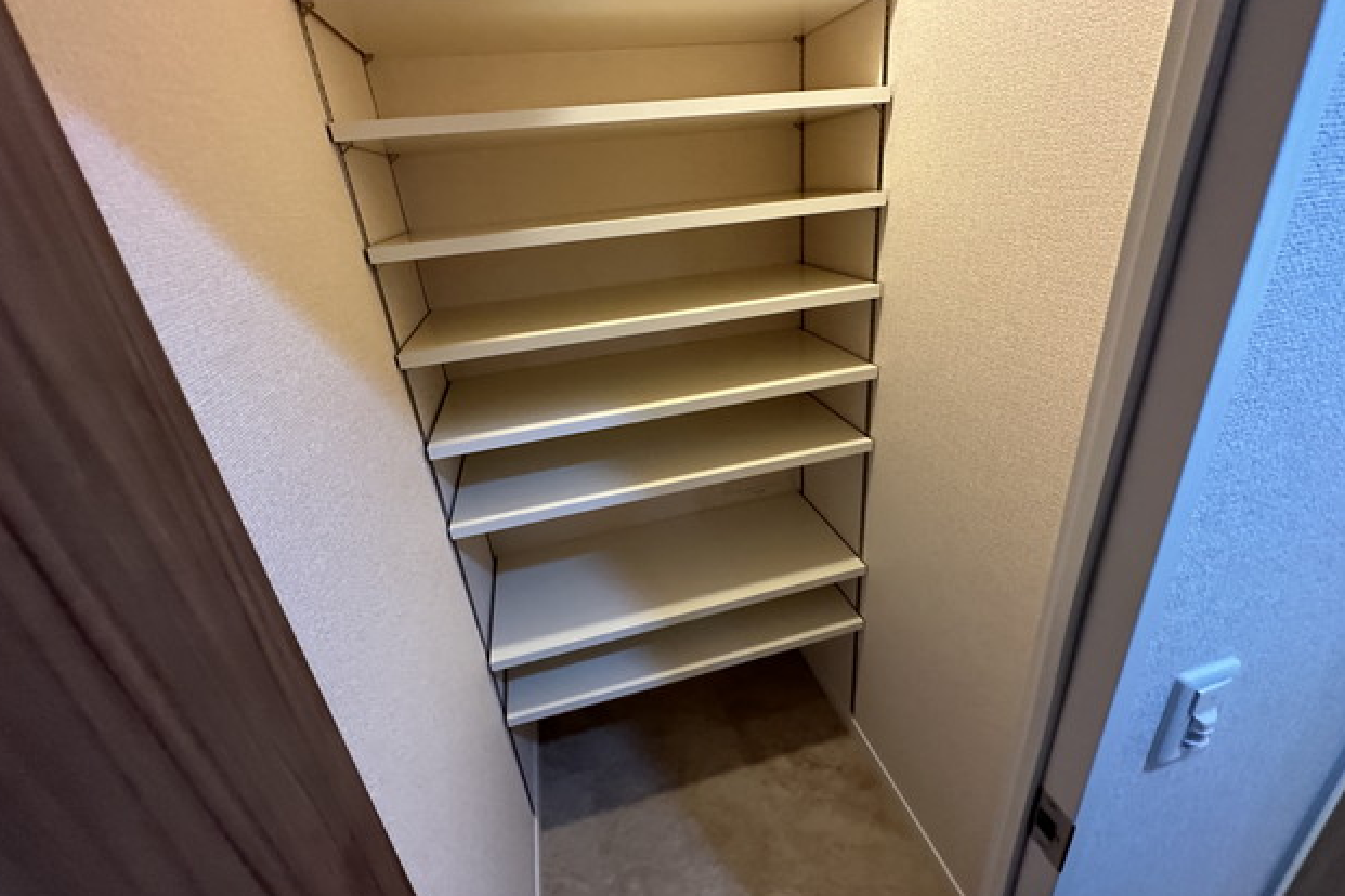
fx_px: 560
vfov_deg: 77.1
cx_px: 678
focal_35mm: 15
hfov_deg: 100.4
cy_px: 407
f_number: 2.2
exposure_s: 1/60
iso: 640
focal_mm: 2.22
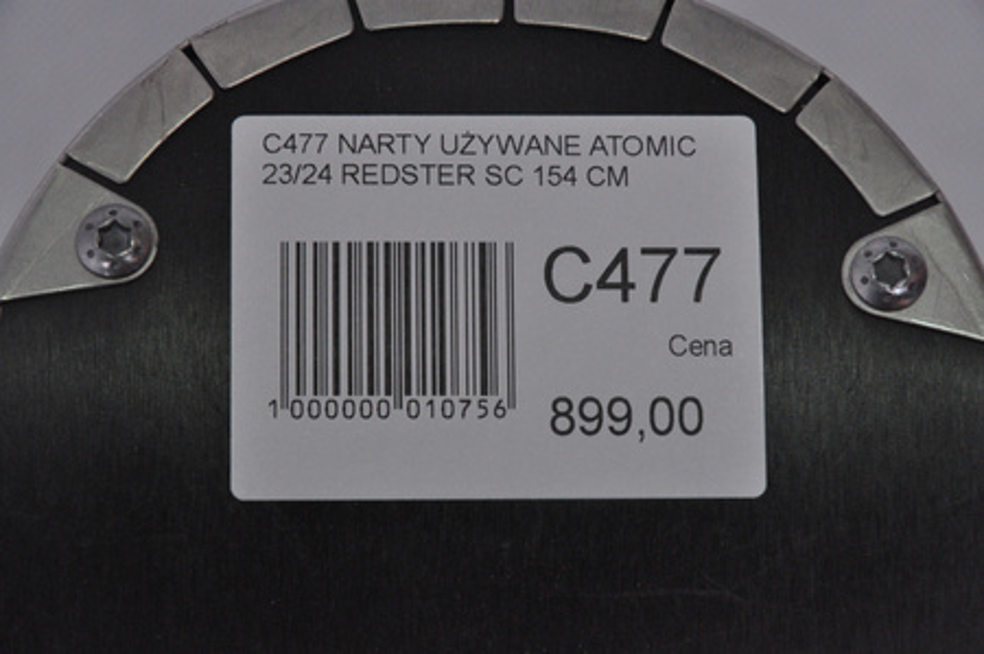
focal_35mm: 158
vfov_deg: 8.7
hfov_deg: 13.1
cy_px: 327
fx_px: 4300
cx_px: 492
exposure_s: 1/125
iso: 3200
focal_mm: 105
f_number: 9.5
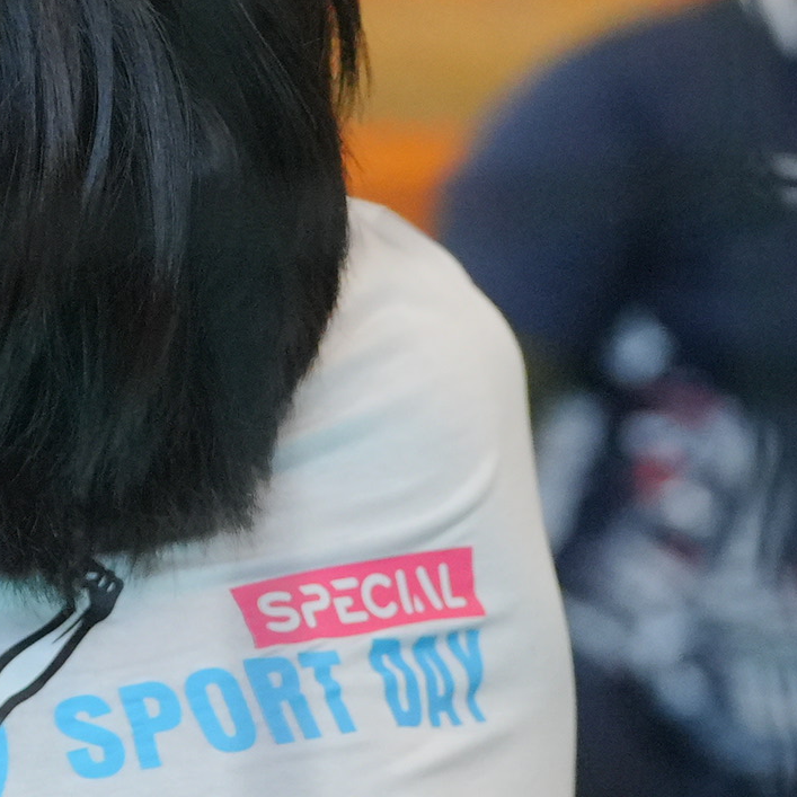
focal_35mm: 400
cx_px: 215
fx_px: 10419
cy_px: 274
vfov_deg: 4.4
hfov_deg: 4.4
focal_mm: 70
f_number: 3.2
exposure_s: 1/640
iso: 1600
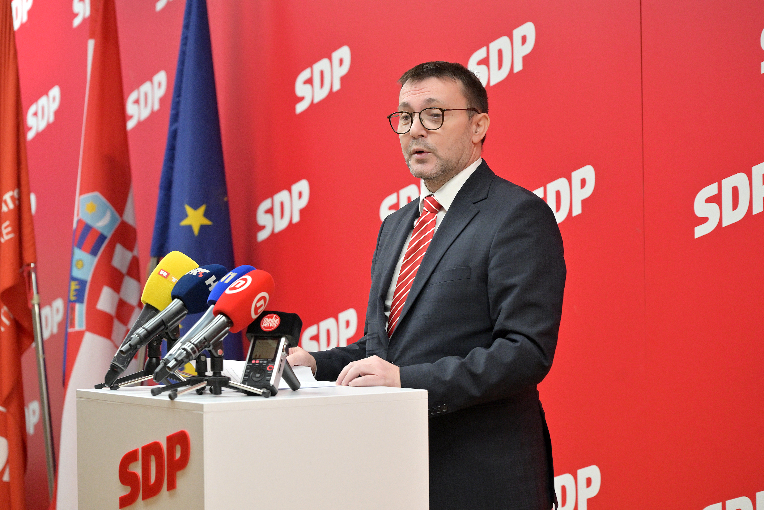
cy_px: 255
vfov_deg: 13.0
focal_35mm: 105
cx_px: 382
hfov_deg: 19.5
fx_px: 2228
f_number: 4.5
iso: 1250
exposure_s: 1/125
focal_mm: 105
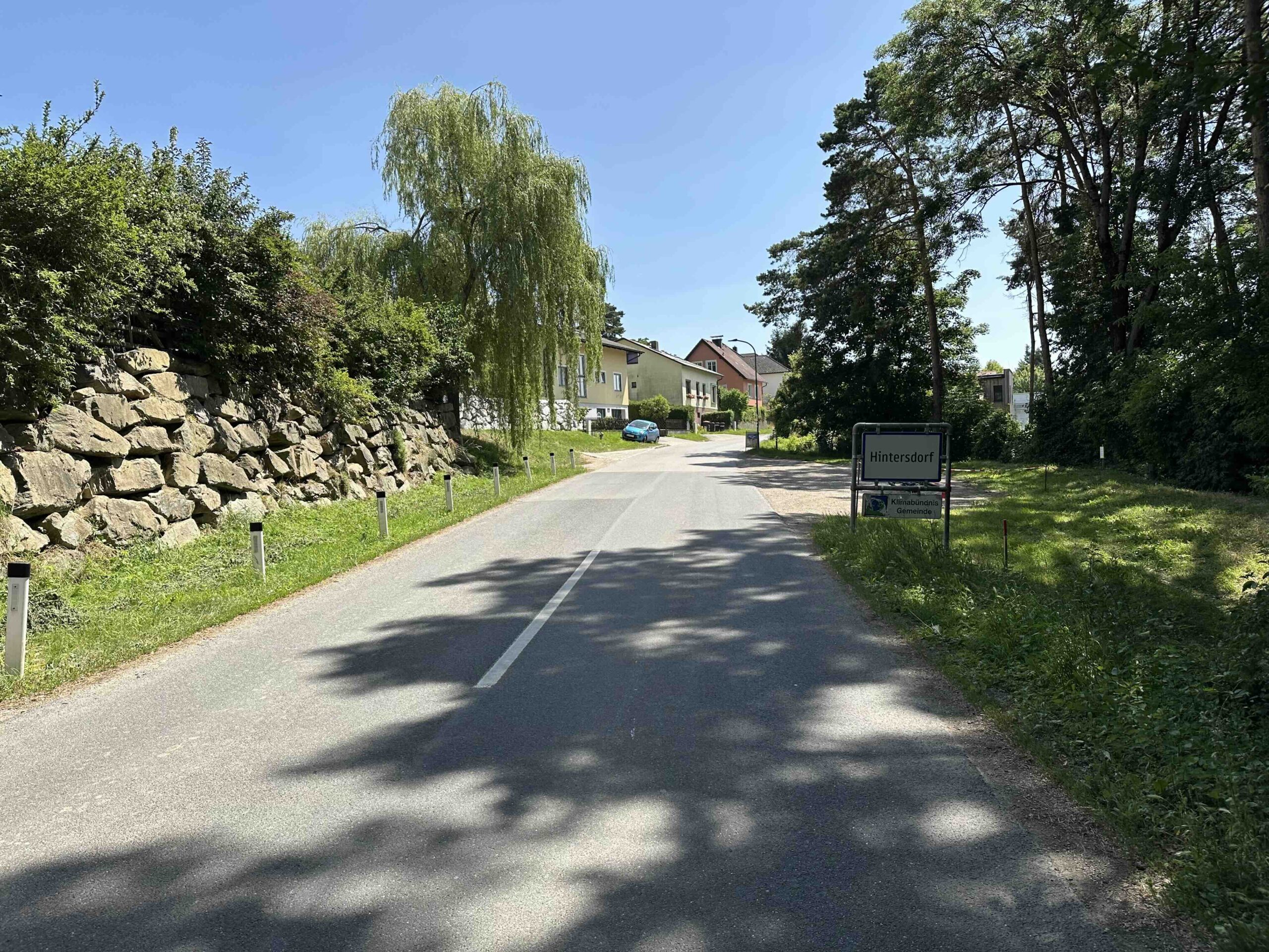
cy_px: 476
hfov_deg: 71.6
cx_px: 634
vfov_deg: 56.8
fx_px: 880
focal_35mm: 24
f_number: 1.78
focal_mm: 6.86
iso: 80
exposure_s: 1/2967
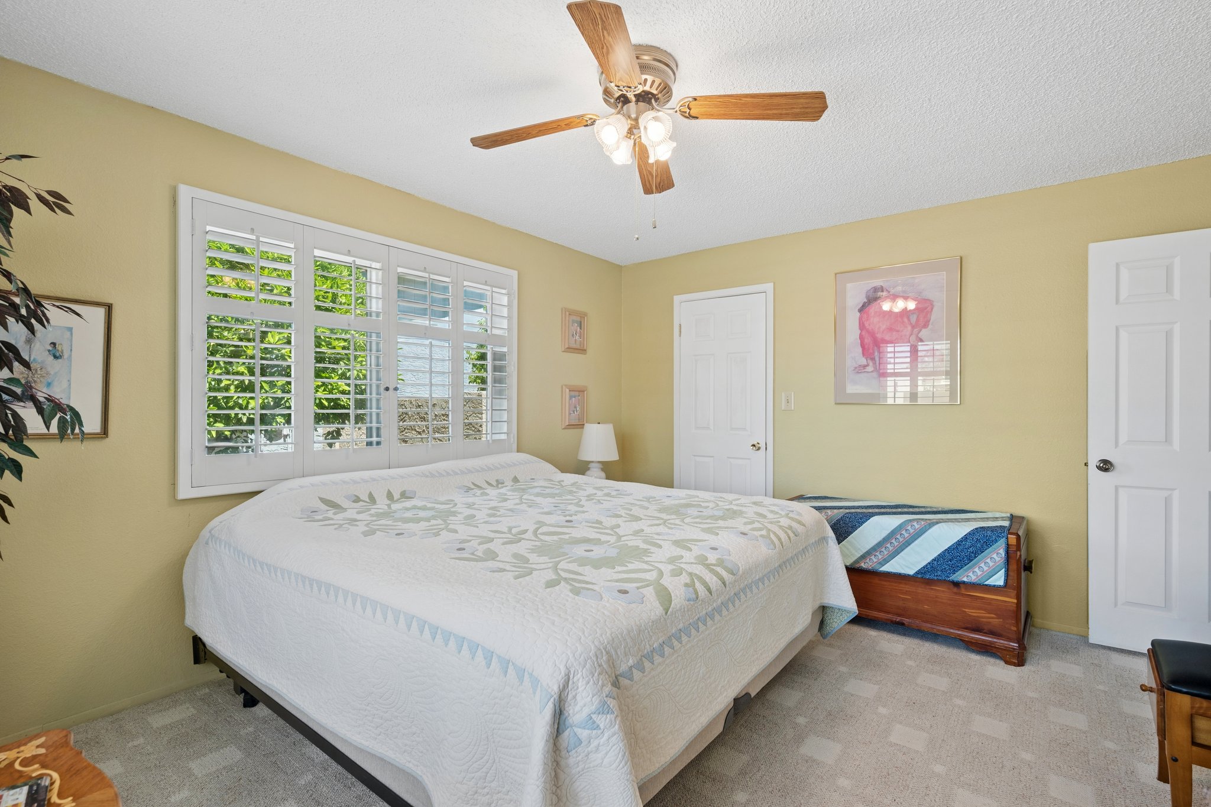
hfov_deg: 95.0
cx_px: 606
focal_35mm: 16
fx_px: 555
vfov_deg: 72.0
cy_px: 404
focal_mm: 16.5
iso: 320
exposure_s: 1/8
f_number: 8
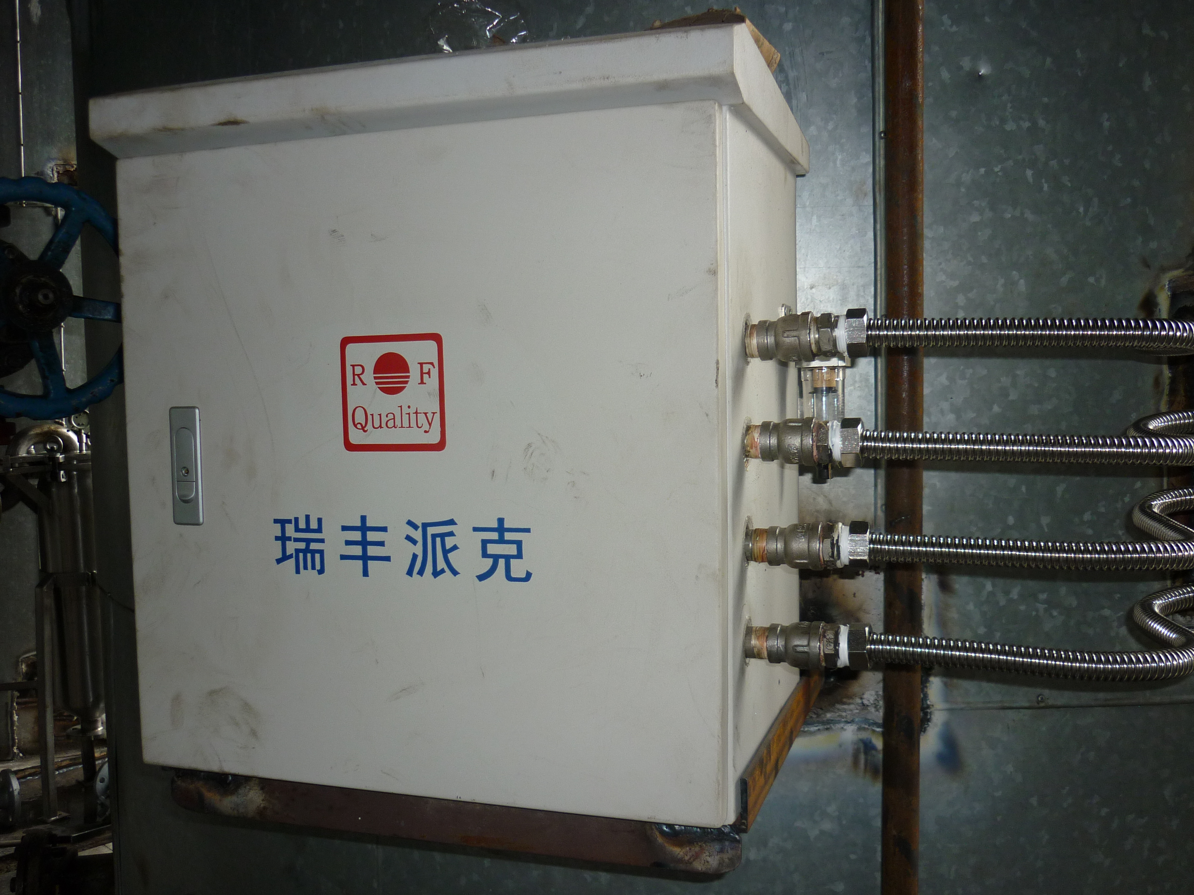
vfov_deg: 42.9
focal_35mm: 33
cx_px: 597
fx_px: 1138
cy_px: 448
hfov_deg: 55.4
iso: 100
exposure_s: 1/30
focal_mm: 5.5
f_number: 2.8
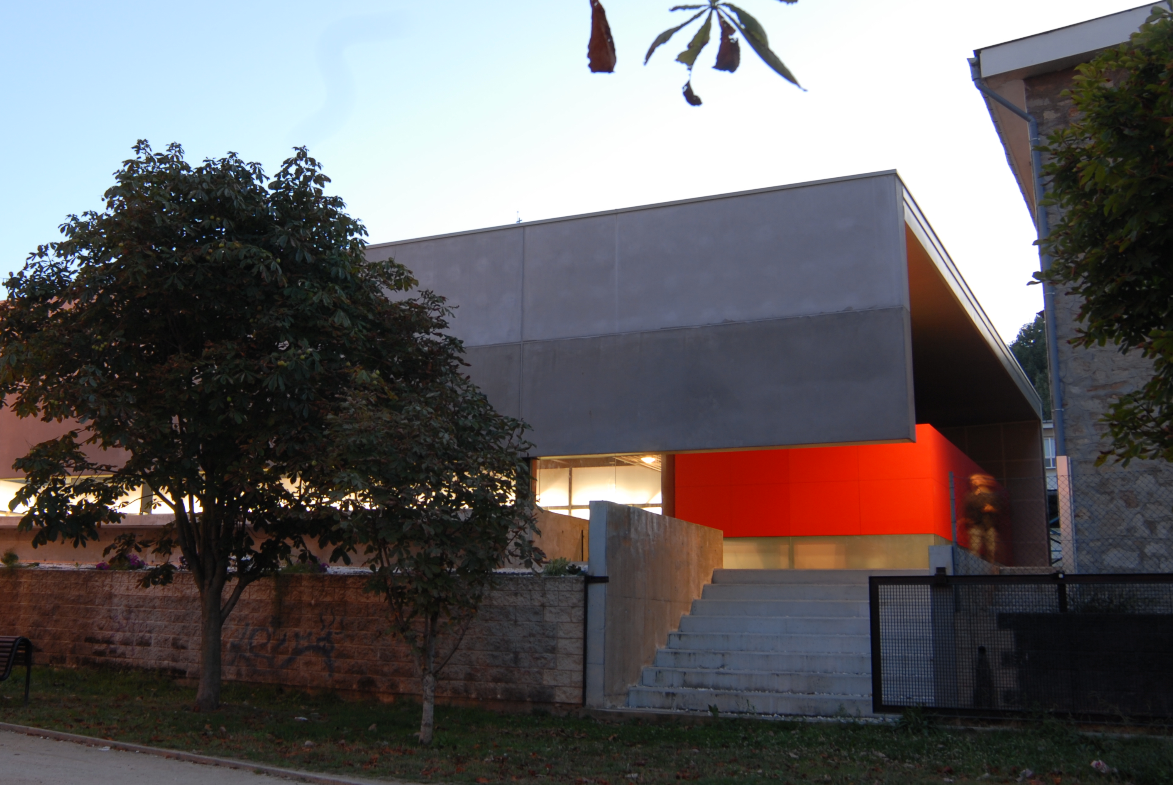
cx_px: 445
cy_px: 321
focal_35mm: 37
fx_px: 1207
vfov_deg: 35.9
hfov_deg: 51.3
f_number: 7.1
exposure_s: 1.6
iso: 100
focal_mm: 18
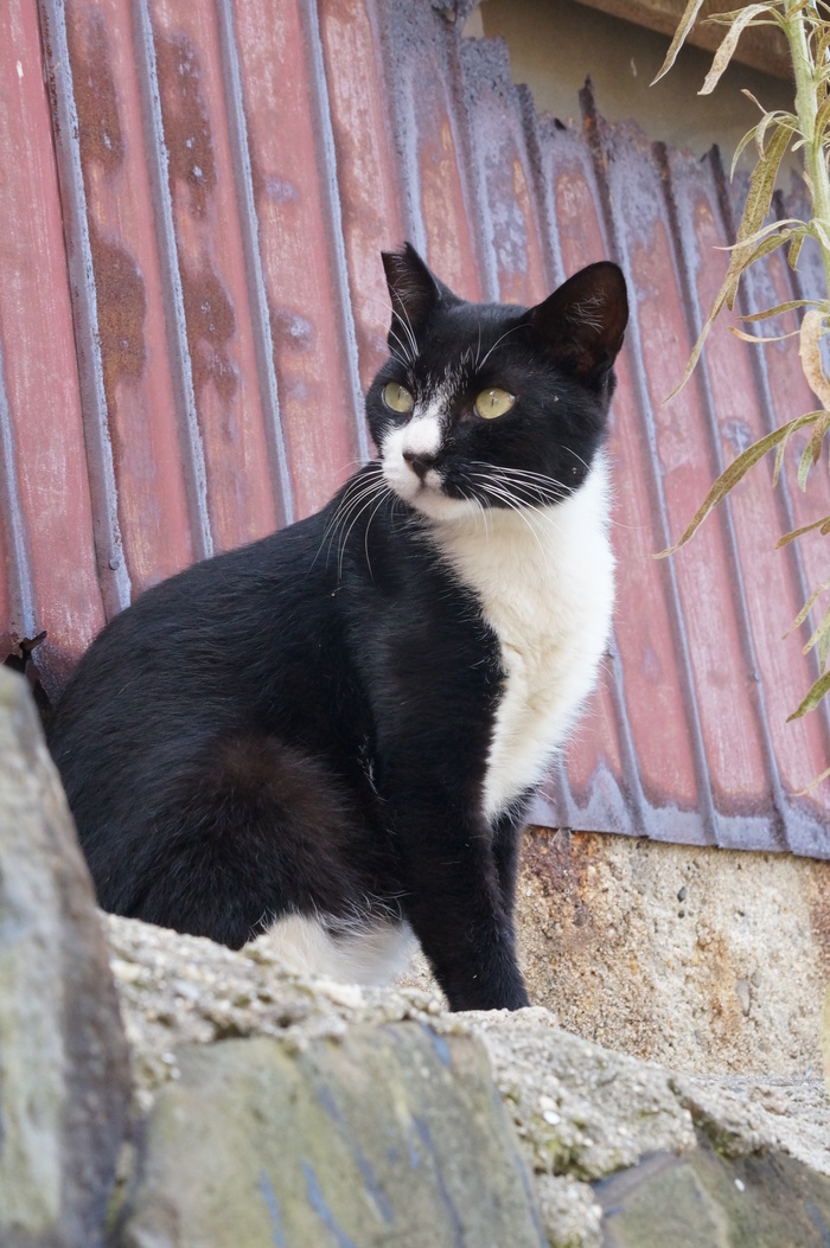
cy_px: 624
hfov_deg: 13.0
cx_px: 415
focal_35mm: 105
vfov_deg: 19.5
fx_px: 3638
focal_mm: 70
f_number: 13
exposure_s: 1/125
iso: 1600
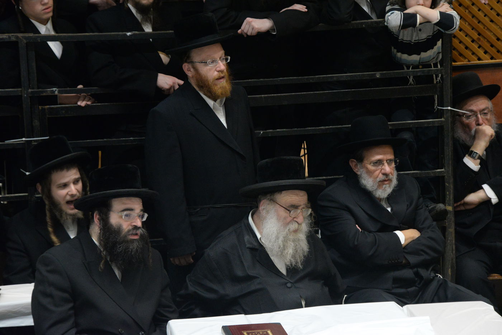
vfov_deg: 7.6
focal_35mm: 180
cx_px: 251
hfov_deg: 11.4
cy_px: 168
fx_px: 2510
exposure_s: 1/100
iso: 5000
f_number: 5.6
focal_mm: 180
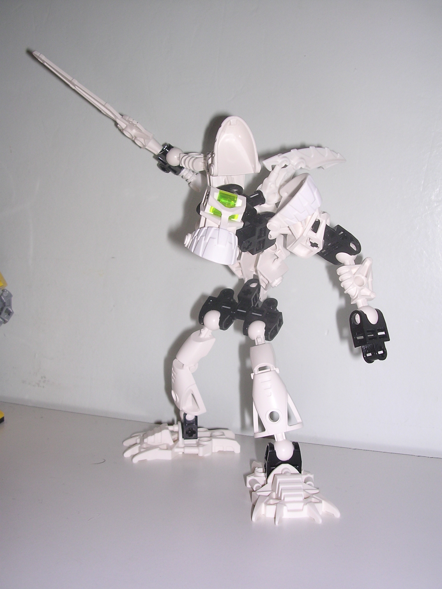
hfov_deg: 37.7
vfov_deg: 49.0
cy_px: 294
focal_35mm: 38
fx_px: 647
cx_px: 221
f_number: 2.8
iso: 100
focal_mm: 5.8
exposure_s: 1/60.1
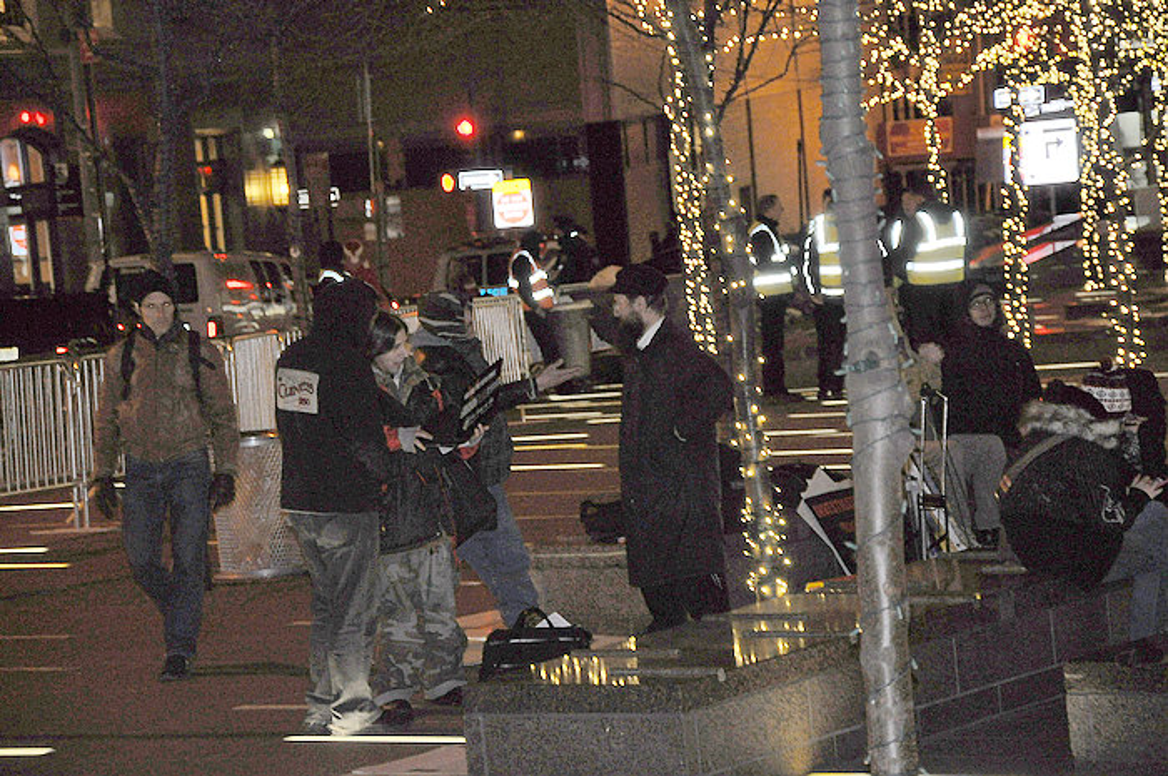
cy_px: 388
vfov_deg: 8.7
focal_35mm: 158
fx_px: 5104
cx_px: 584
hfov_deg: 13.1
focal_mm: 105
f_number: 5.6
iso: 800
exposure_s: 1/60
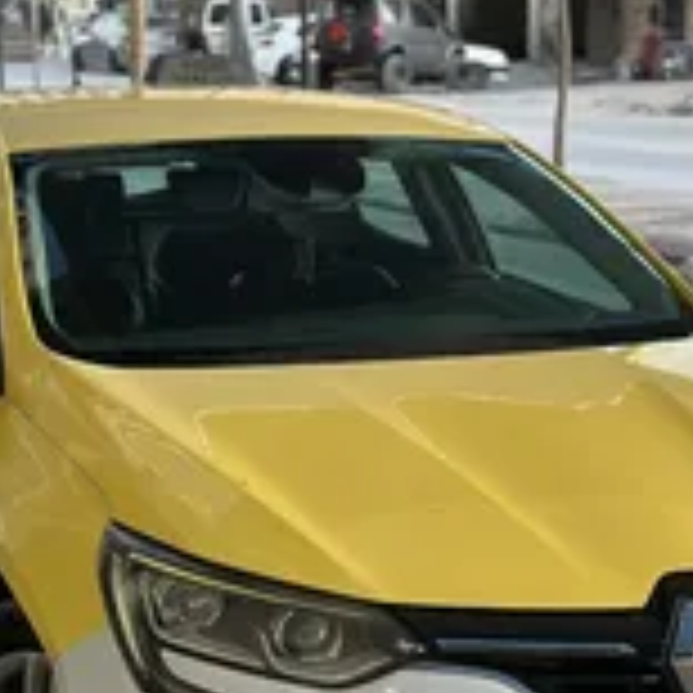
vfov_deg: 15.8
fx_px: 2491
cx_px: 346
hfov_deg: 15.8
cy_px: 495
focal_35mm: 110
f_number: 1.78
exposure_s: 1/100
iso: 160
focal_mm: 6.86
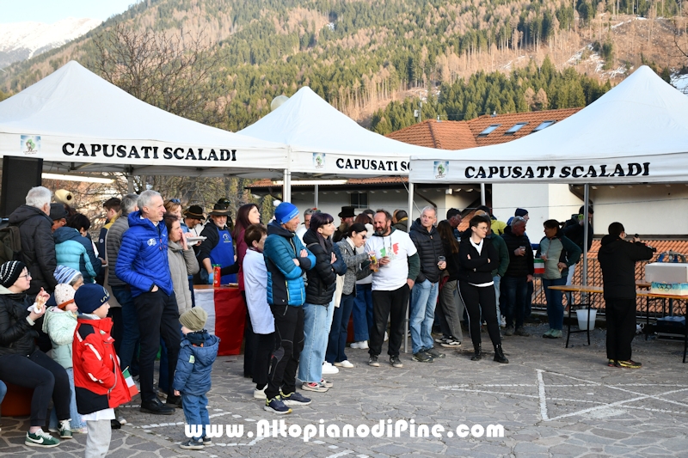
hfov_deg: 38.9
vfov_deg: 26.5
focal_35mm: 51
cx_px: 344
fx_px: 974
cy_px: 229
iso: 400
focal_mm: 34
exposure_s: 1/250
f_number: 5
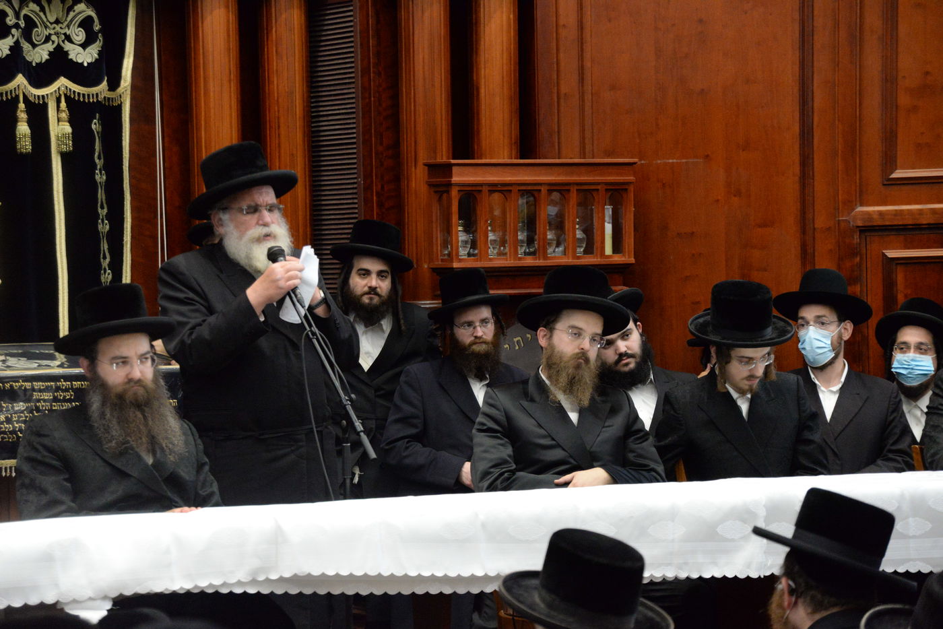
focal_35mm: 122
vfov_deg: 11.2
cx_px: 472
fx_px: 3196
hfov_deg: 16.8
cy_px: 314
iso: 6400
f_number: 5.6
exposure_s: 1/320
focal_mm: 122
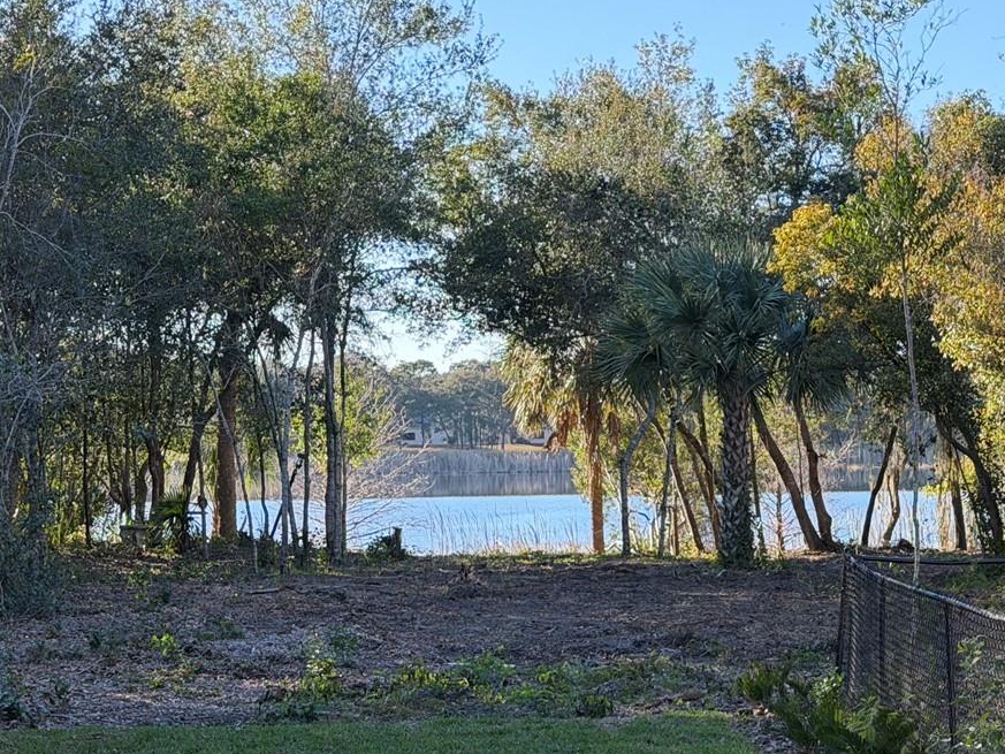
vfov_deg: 16.7
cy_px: 520
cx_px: 884
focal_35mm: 88
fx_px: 2555
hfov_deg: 21.8
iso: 100
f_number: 1.78
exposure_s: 1/802
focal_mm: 6.76
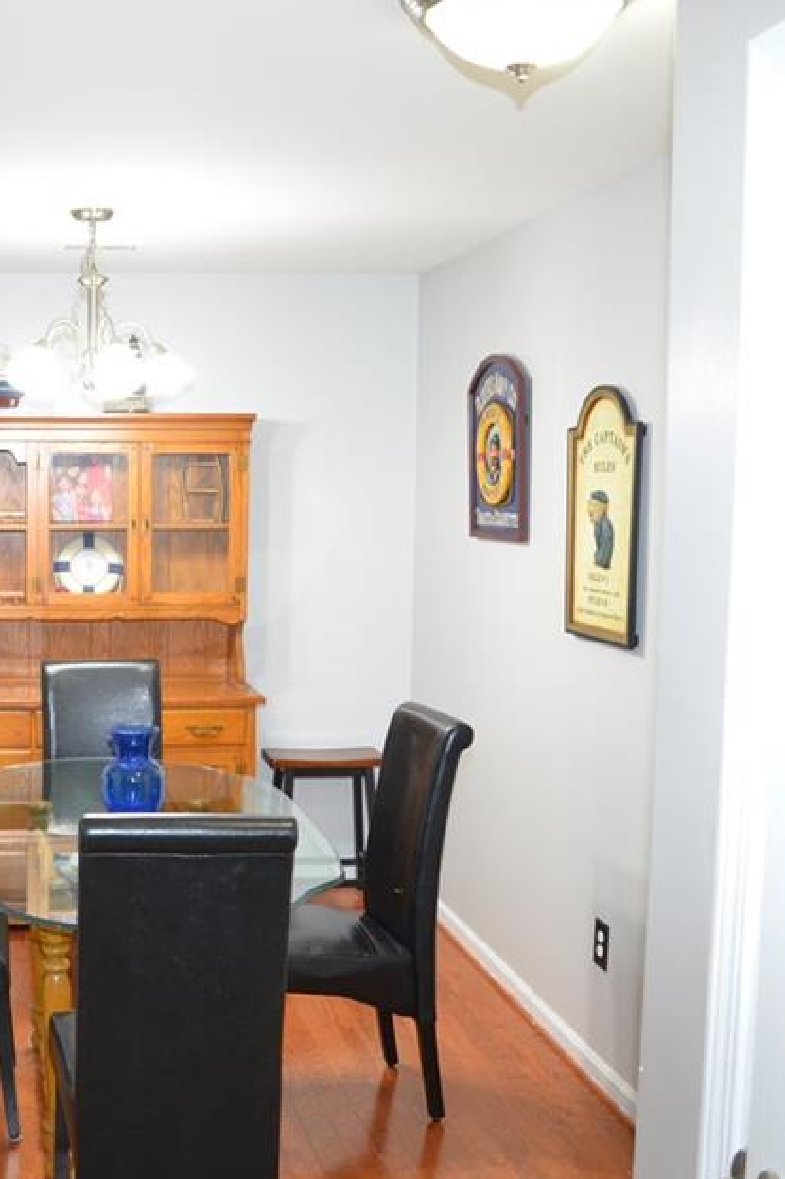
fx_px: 1369
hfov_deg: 30.4
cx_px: 53
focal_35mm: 42
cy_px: 582
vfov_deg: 46.6
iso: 800
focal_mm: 17
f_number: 3.2
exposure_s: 1/40
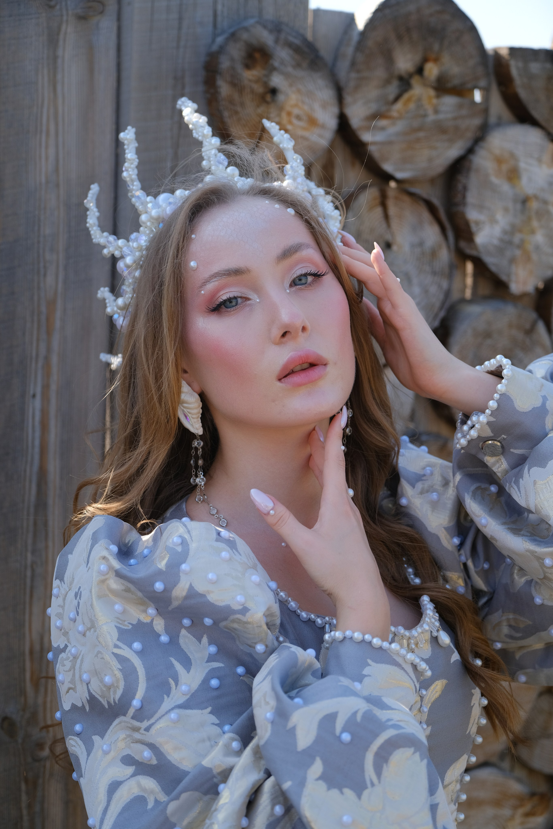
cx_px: 276
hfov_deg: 16.9
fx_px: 1866
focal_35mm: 81
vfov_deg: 25.1
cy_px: 414
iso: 160
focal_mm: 54.1
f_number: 2.8
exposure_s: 1/800
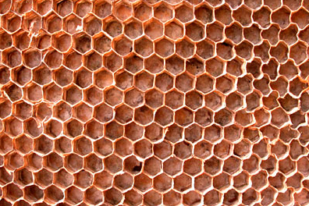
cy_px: 108
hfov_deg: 24.8
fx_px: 704
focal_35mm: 82
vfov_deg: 16.7
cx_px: 154
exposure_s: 1/133
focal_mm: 16.2
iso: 100
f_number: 6.3
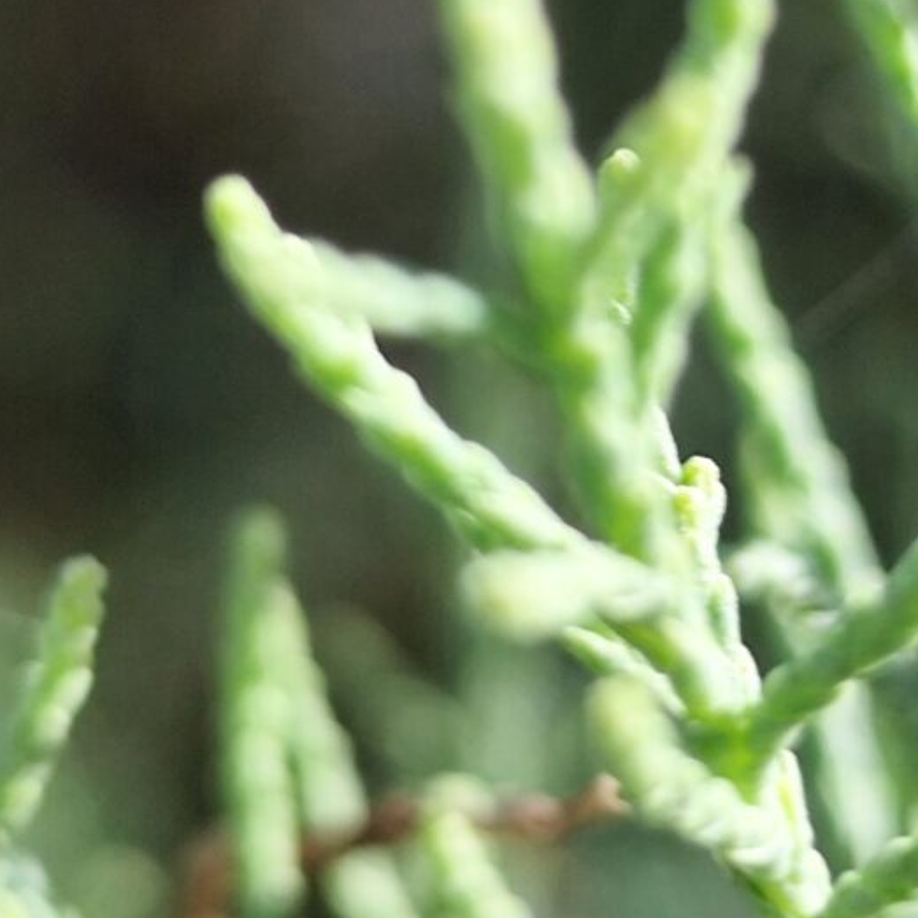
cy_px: 258
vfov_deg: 10.8
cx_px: 662
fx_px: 4831
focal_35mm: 161
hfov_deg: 10.8
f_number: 1.65
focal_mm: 6.19
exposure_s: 1/417
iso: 50
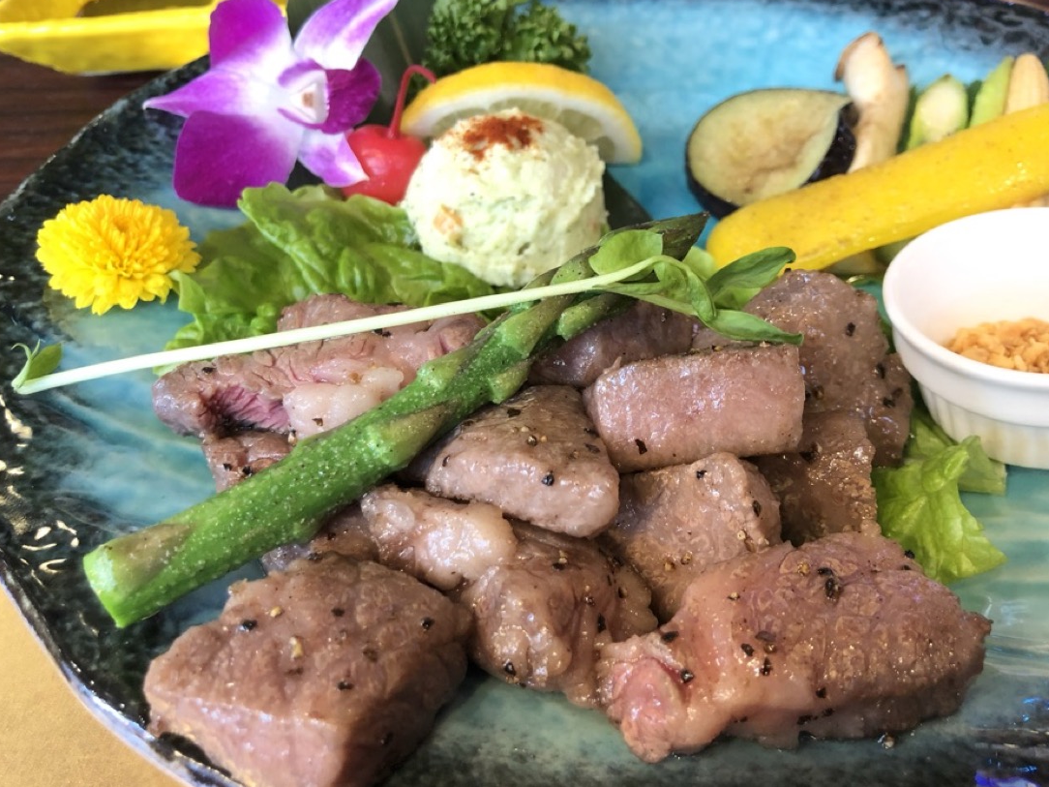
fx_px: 939
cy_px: 360
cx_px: 560
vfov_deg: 45.4
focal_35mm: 31
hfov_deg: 58.3
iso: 40
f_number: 1.8
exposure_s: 1/20
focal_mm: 4
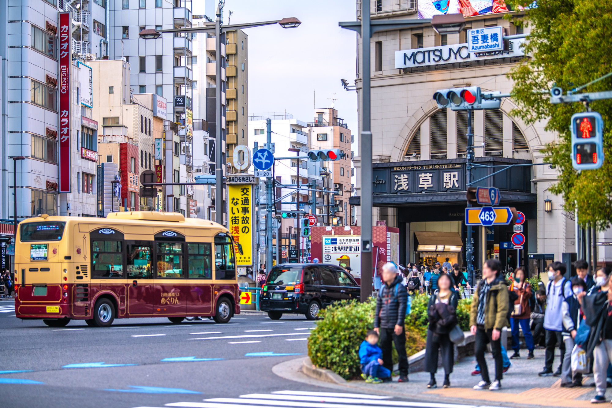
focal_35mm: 90
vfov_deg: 15.2
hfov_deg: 22.6
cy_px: 204
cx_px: 306
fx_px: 1530
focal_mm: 90
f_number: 2.8
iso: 200
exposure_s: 1/400
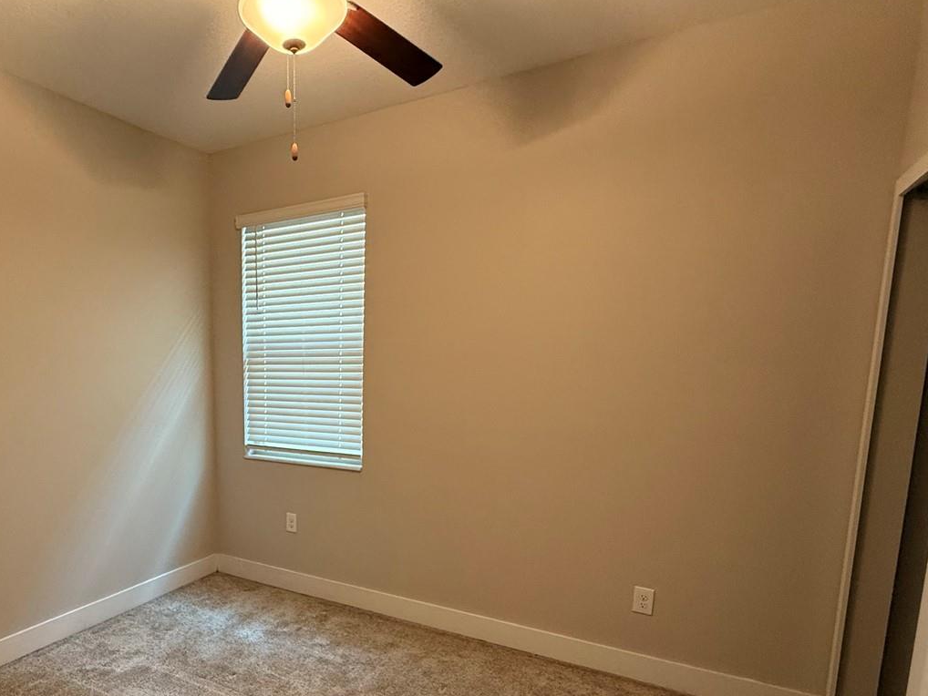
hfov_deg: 74.2
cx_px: 315
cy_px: 448
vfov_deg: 60.0
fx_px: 590
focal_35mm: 22
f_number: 2.2
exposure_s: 1/60
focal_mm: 2.22
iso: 320
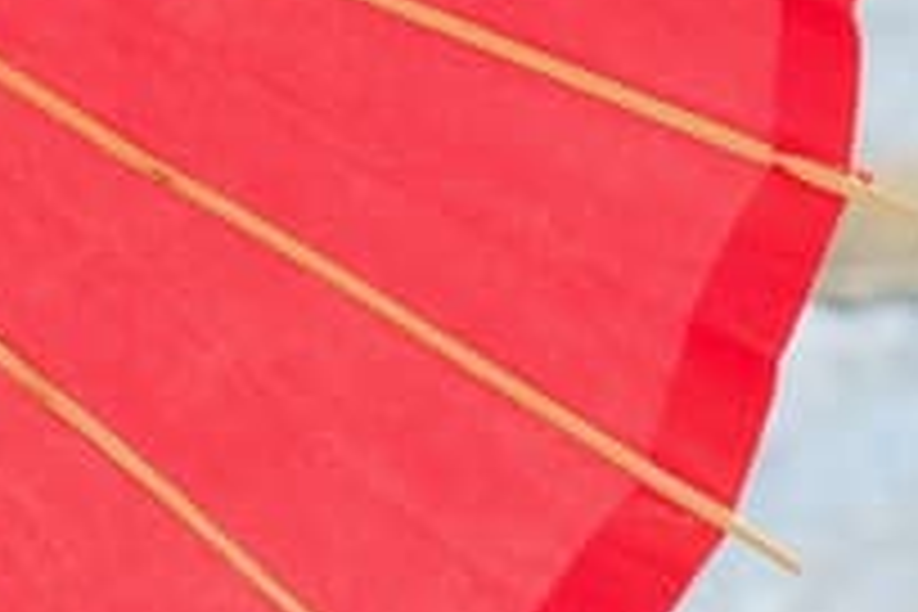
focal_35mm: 578
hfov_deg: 3.5
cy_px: -288
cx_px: -1359
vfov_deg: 2.4
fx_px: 14738
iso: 1600
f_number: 5
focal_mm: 54.5
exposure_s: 1/160
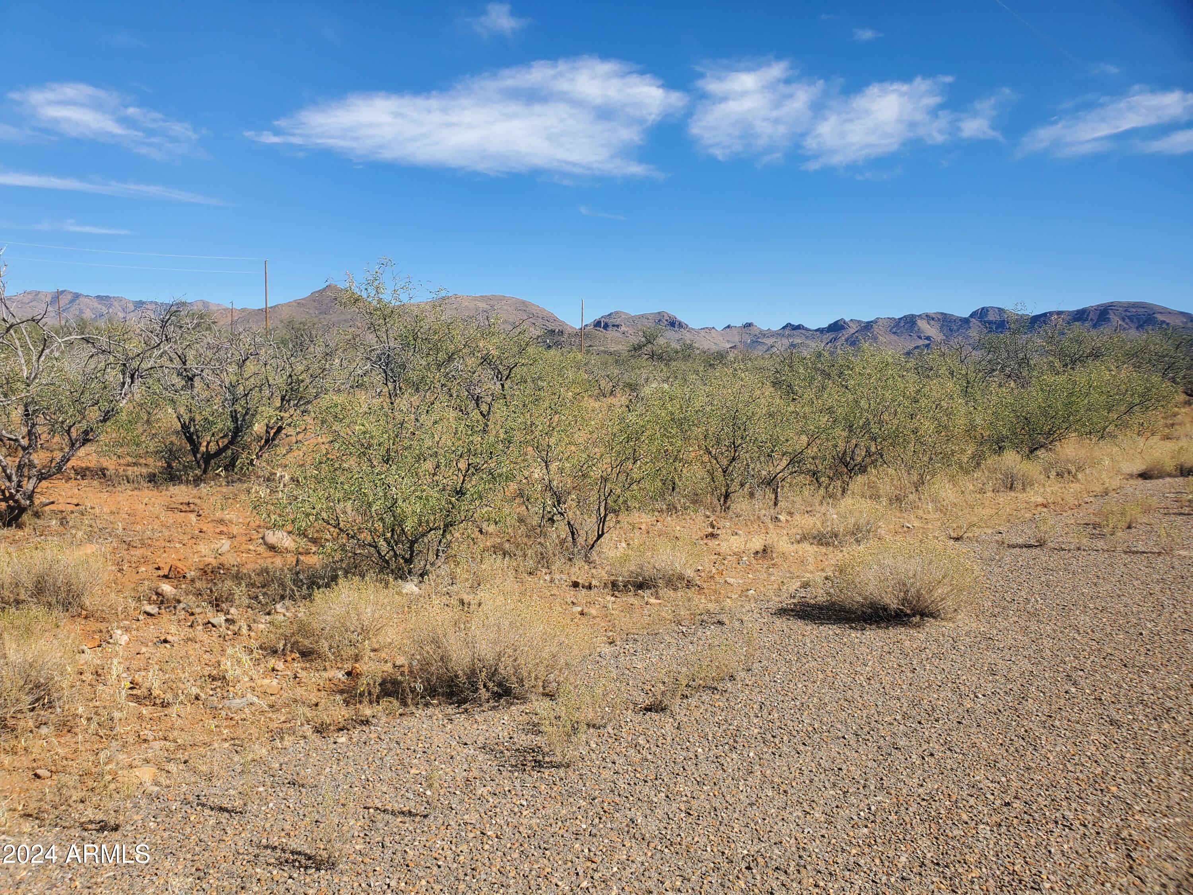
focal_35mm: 26
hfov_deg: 67.3
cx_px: 596
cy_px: 448
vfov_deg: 53.1
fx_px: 896
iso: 50
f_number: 2.4
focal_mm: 4.3
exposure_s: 1/1422
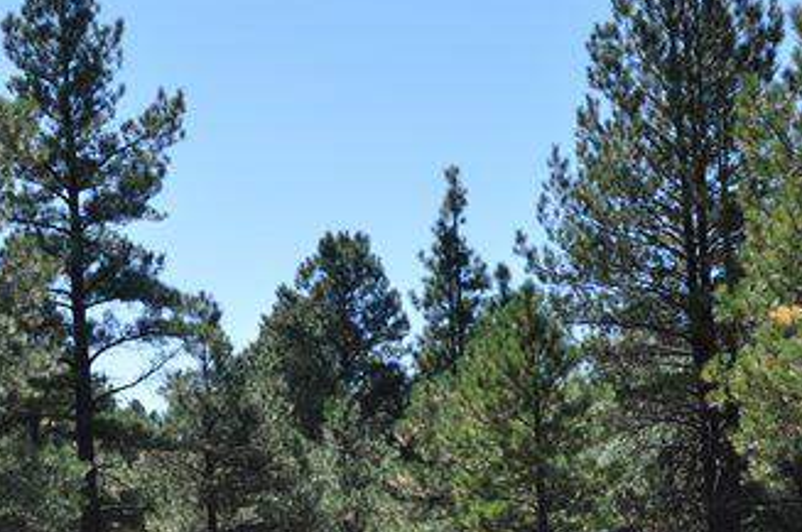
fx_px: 1468
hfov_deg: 30.5
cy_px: 558
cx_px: 373
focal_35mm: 66
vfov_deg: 19.8
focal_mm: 18
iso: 200
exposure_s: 1/250
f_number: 8
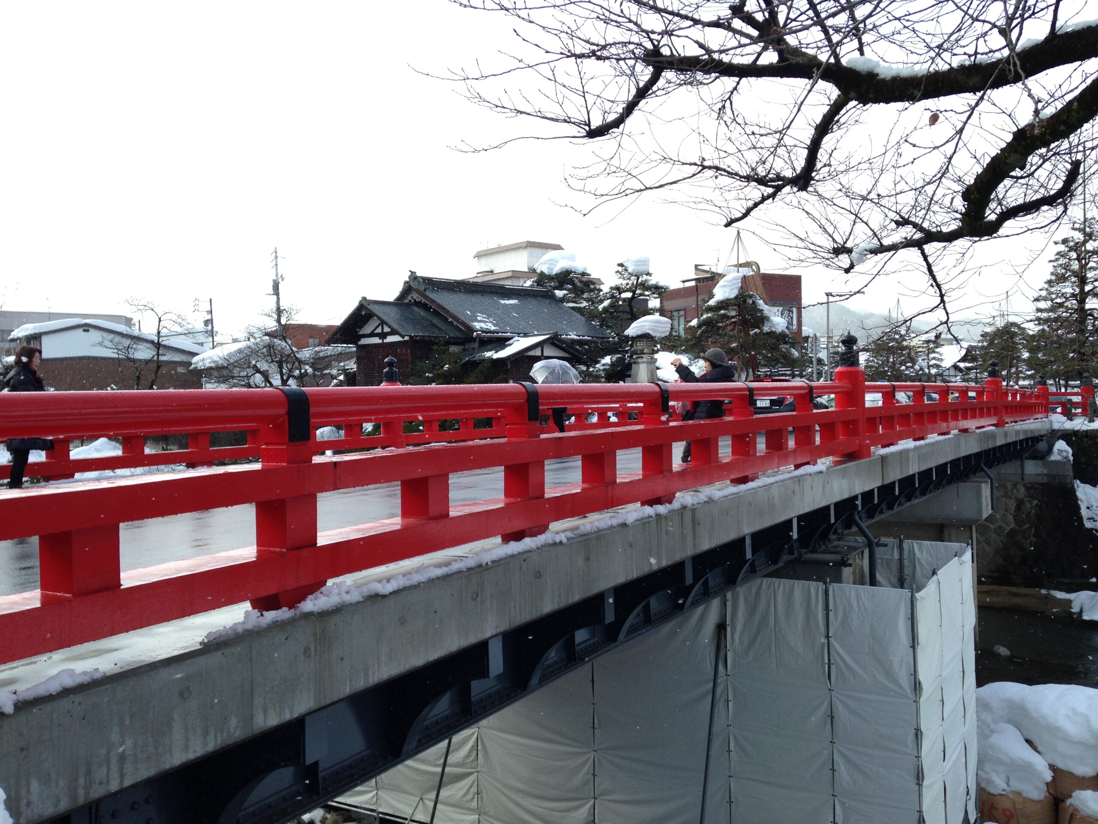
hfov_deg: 55.4
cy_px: 412
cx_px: 549
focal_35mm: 33
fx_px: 1047
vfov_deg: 42.9
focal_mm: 4.12
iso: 50
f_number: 2.4
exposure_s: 1/526
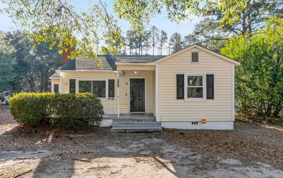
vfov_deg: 66.4
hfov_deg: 92.6
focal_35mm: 18
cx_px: 140
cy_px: 93
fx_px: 135
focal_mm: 11
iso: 250
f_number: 6.3
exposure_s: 1/200
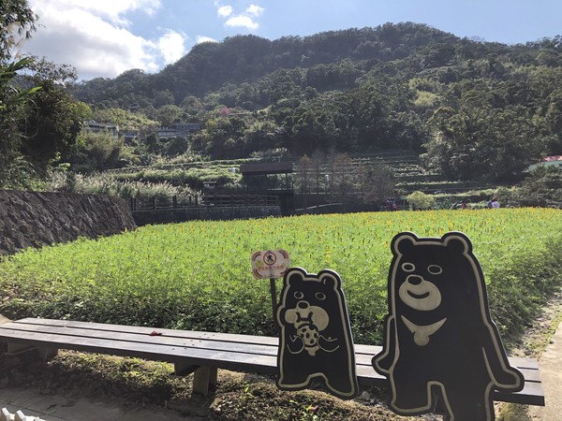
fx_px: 455
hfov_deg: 63.4
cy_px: 210
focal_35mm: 28
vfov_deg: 49.7
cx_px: 281
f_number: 1.8
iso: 20
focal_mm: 3.99
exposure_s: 1/889
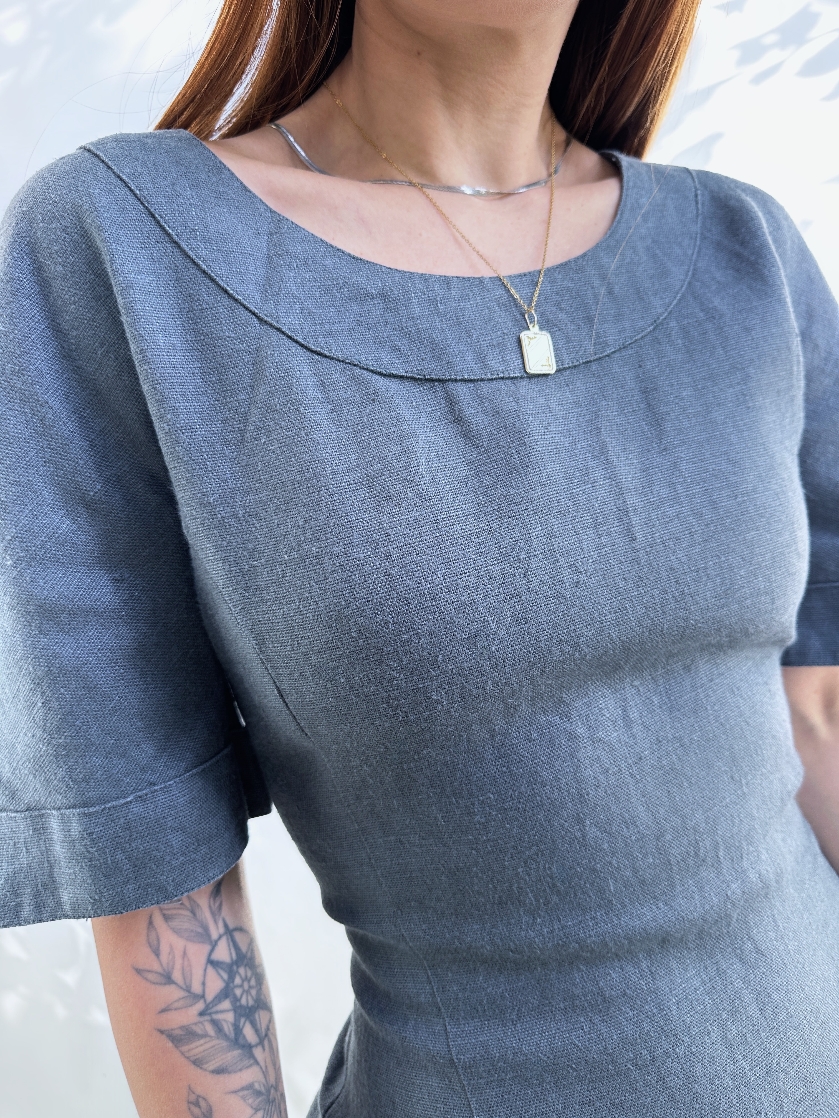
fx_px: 776
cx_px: 420
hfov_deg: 56.8
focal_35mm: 24
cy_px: 559
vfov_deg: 71.6
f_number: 1.78
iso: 80
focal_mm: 6.86
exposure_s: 1/191
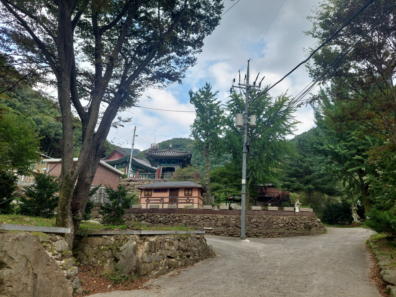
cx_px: 198
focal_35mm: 25
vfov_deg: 54.9
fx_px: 286
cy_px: 148
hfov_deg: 69.4
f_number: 1.8
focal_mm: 5.23
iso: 40
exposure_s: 1/473
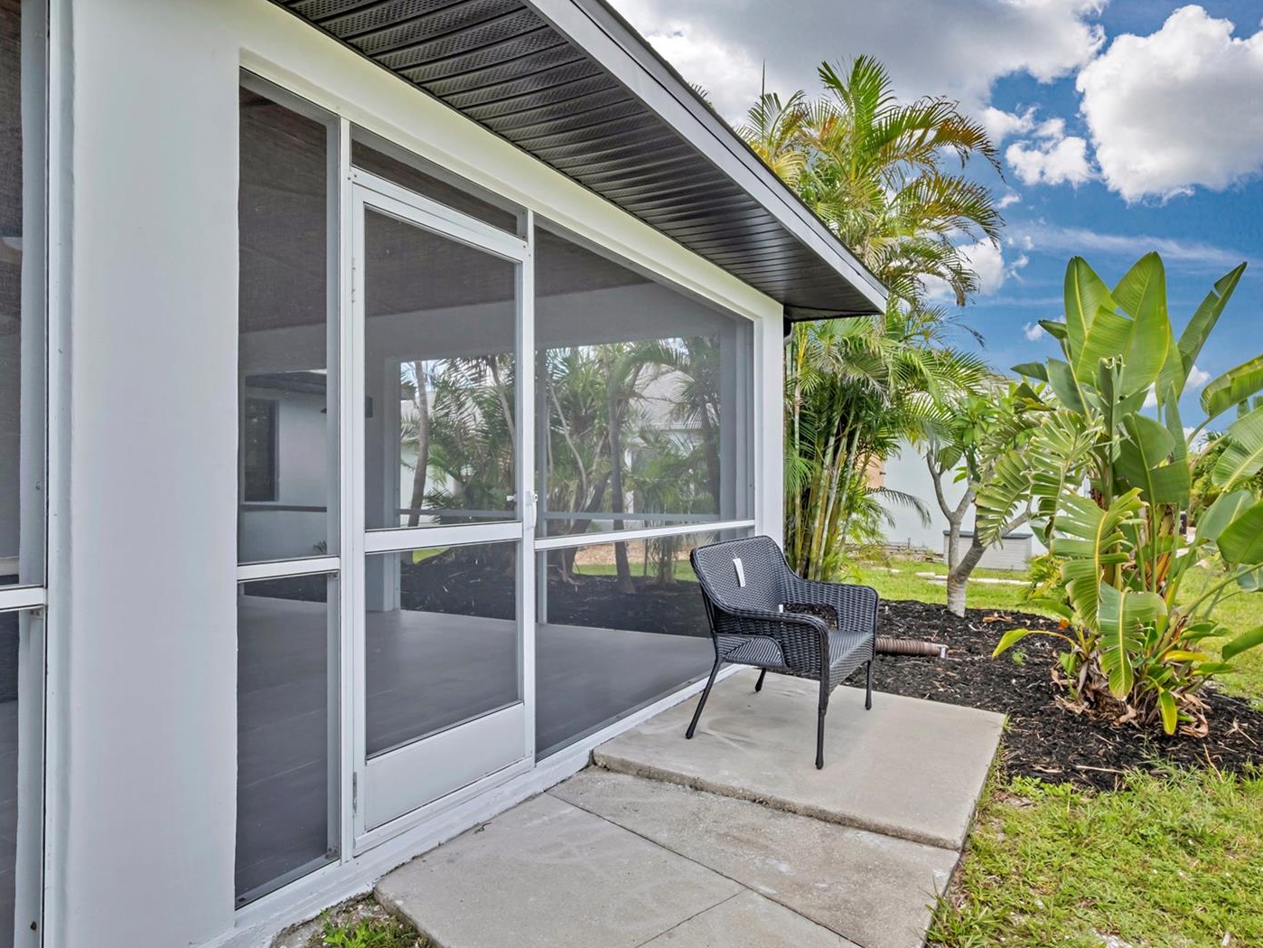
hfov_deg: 76.3
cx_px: 667
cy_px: 470
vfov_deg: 61.1
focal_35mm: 22
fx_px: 803
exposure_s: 1/200
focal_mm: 13.2
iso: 400
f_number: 9
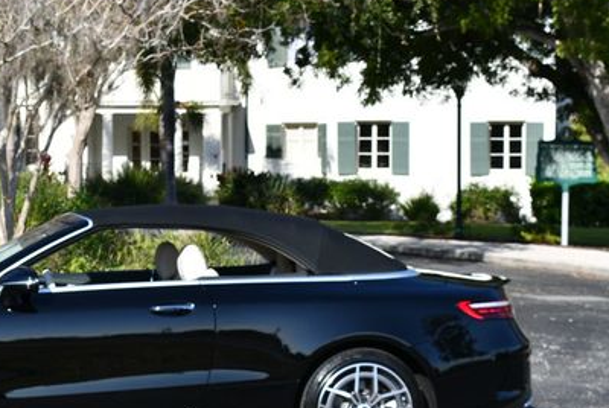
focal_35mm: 112
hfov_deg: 18.1
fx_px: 1897
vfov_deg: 12.3
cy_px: 206
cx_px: 123
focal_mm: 35
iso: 110
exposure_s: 1/250
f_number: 8
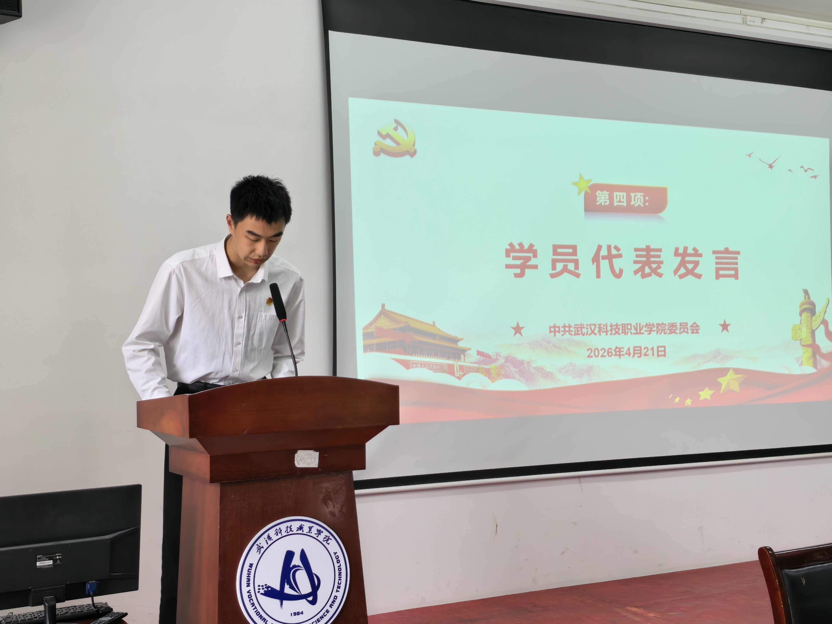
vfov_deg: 31.5
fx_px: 1106
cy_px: 312
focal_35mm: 46
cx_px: 416
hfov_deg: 41.2
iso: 50
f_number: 1.4
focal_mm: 5.75
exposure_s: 1/60
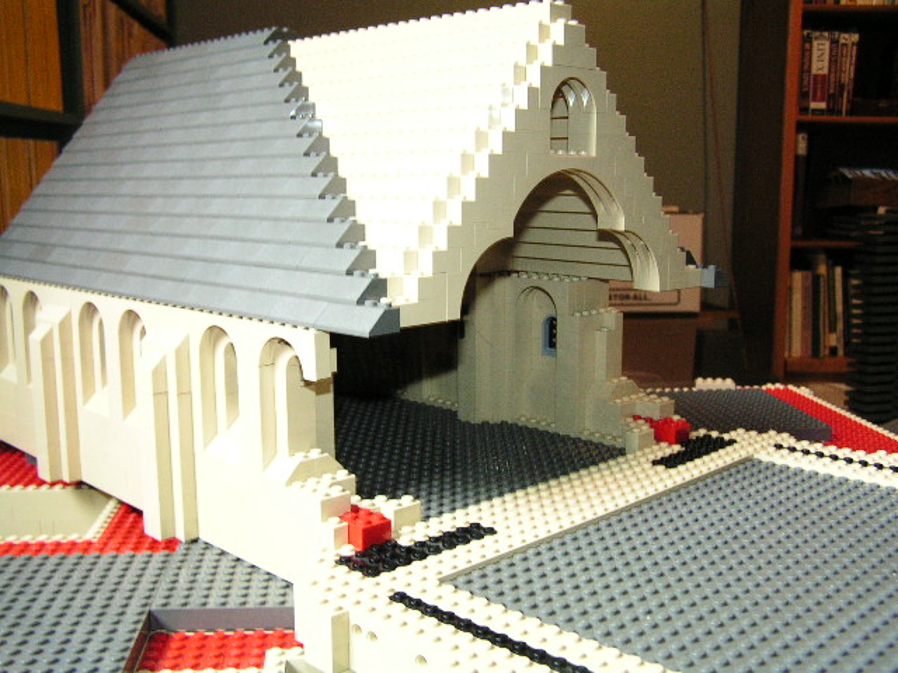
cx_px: 449
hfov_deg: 49.0
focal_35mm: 38
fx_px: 986
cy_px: 336
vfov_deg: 37.7
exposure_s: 1/20
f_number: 2.8
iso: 200
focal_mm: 6.3
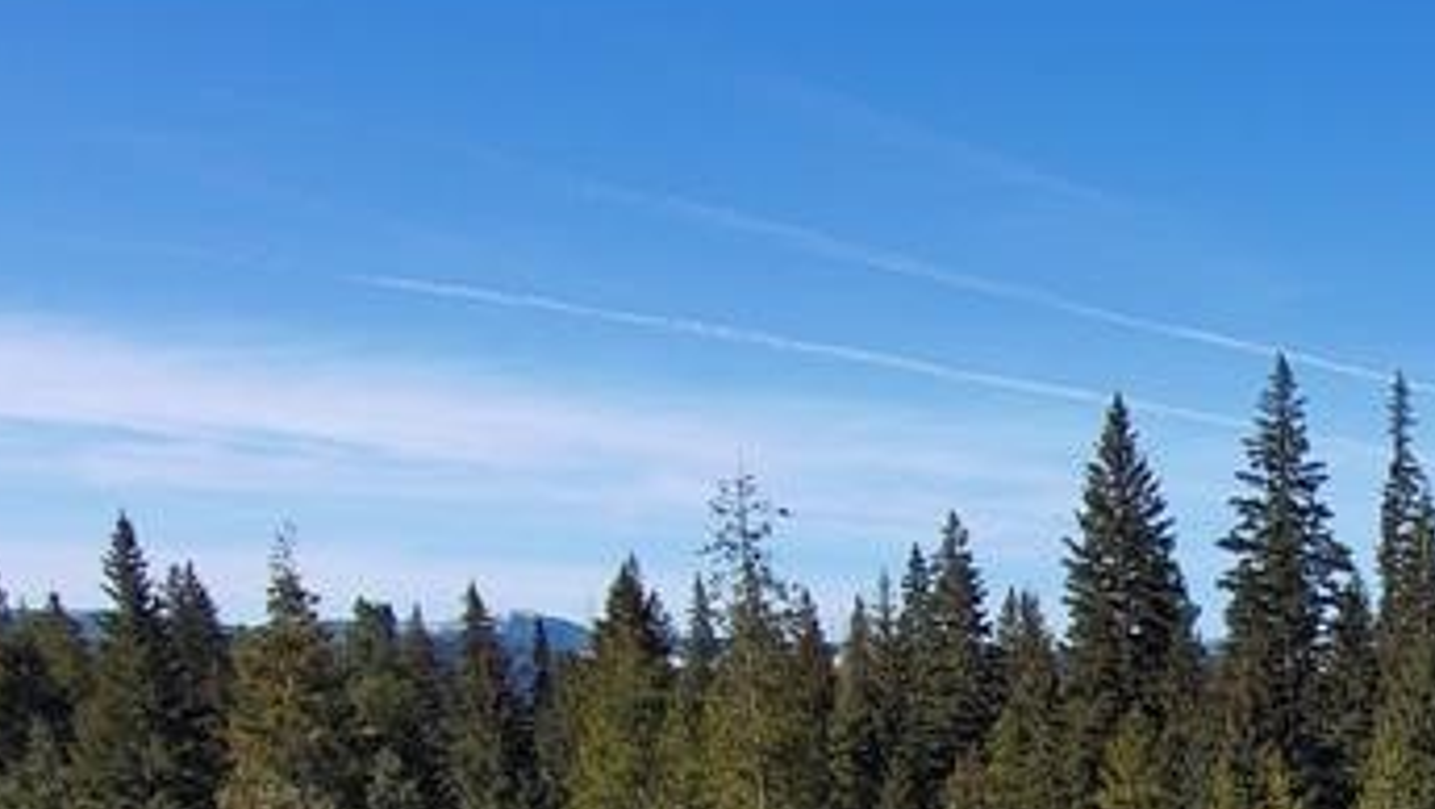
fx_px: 2589
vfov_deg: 15.5
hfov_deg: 27.6
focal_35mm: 68
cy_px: 1407
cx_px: 1669
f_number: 2.8
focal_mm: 3.7
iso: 100
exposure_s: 1/1066
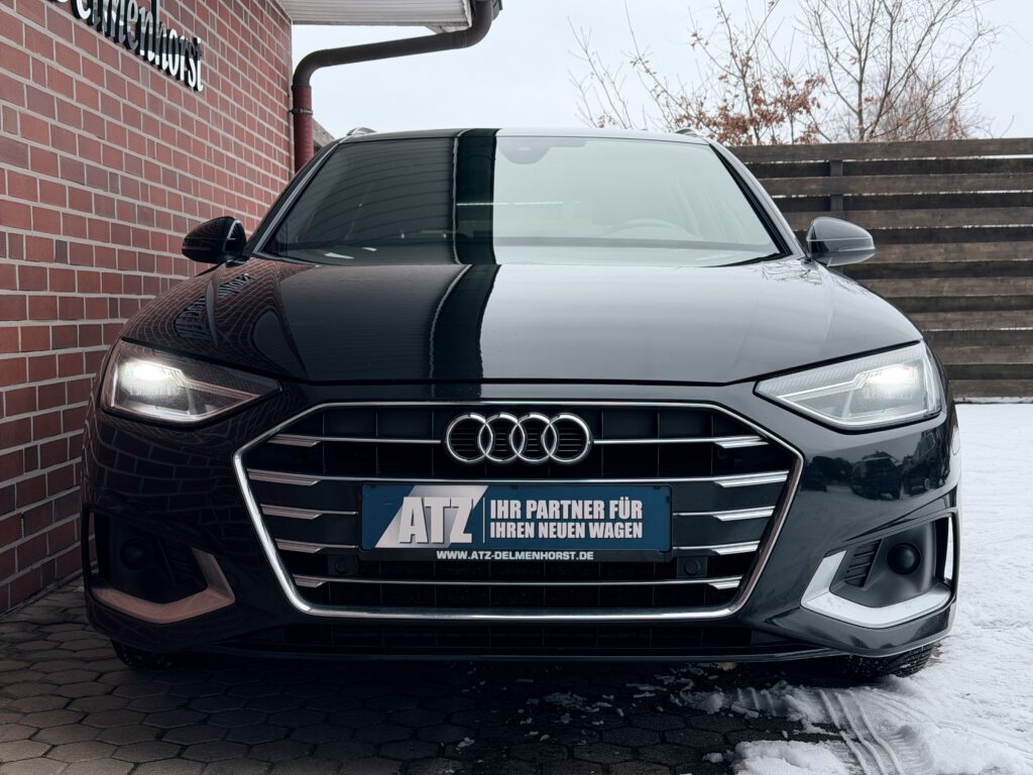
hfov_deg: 39.7
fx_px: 1432
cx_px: 516
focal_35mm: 48
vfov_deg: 30.3
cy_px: 388
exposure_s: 1/484
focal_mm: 6.76
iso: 100
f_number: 1.78
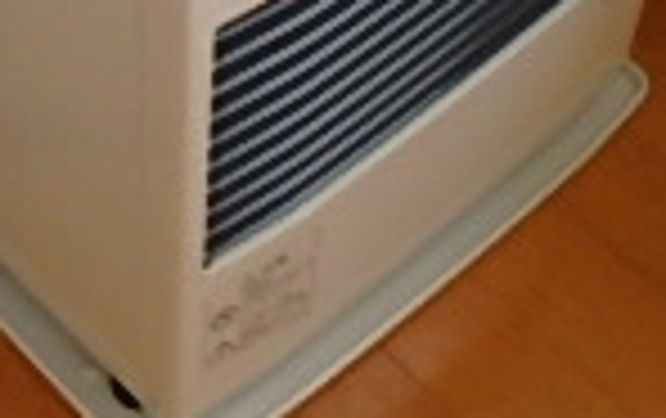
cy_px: -72
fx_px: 1745
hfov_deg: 21.5
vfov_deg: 13.3
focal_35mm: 96
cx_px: 212
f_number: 3.5
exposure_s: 1/30
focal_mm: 3.7
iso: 320
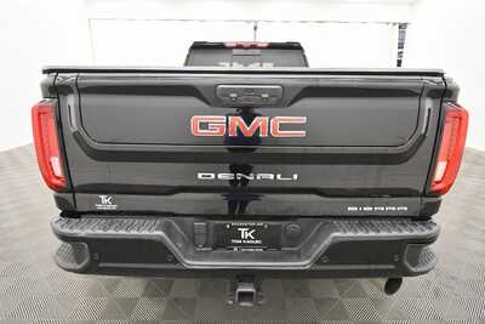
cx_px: 242
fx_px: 283
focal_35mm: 21
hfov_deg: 81.2
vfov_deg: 59.5
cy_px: 162
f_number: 5
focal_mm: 14
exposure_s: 1/125
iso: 2200
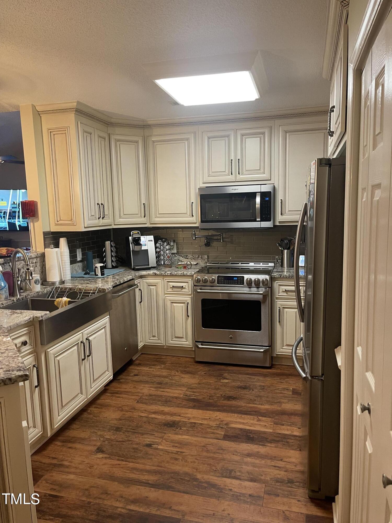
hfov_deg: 54.9
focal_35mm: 25
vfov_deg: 69.4
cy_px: 262
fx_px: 377
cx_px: 196
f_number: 1.6
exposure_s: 1/60
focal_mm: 5.1
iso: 250
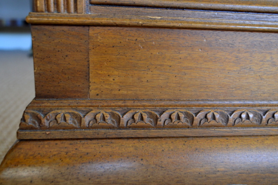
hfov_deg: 53.2
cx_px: 139
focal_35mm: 36
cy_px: 92
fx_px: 278
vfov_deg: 36.8
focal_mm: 24
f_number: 4
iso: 560
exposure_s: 1/15
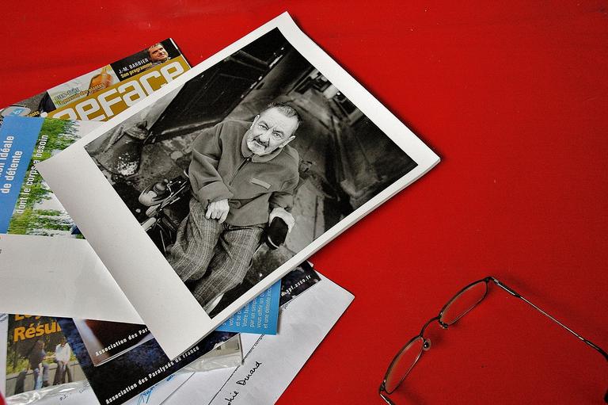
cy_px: 202
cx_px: 304
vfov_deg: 33.0
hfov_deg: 48.0
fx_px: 684
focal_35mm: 40
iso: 640
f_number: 5.6
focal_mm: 27
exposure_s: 1/100
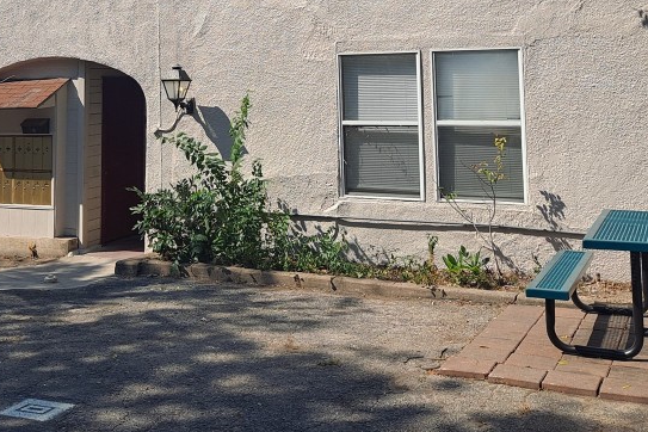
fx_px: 882
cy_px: 12
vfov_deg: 26.2
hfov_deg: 40.1
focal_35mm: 49
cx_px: 249
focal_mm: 4.6
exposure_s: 1/1159
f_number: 2
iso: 32
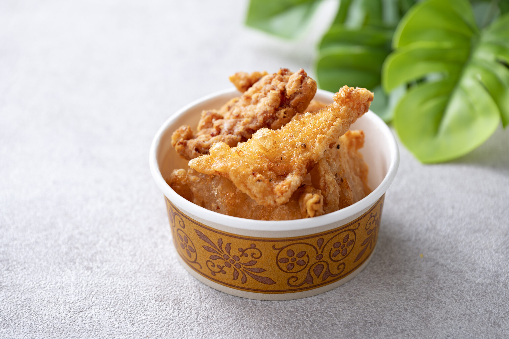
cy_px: 170
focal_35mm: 110
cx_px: 254
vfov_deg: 12.4
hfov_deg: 18.6
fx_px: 1554
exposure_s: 1/200
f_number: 5.6
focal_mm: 110
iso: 100
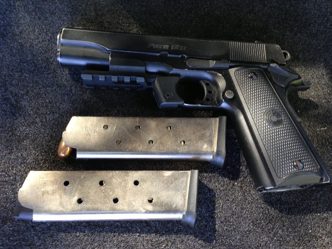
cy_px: 124
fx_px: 317
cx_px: 166
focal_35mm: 33
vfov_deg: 43.0
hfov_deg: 55.3
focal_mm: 4.13
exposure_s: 1/20
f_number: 2.4
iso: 125
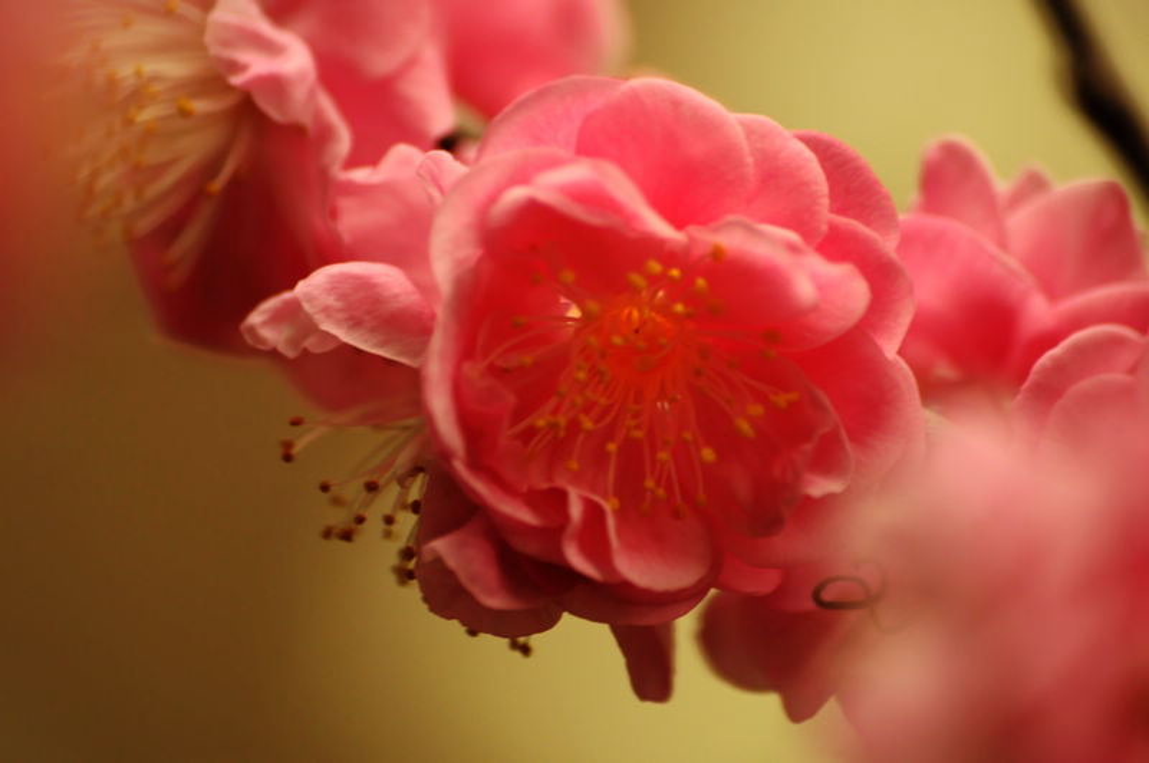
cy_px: 382
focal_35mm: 450
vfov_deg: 3.0
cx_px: 574
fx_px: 14342
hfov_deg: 4.6
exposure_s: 1/60
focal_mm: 300
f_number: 5.6
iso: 800
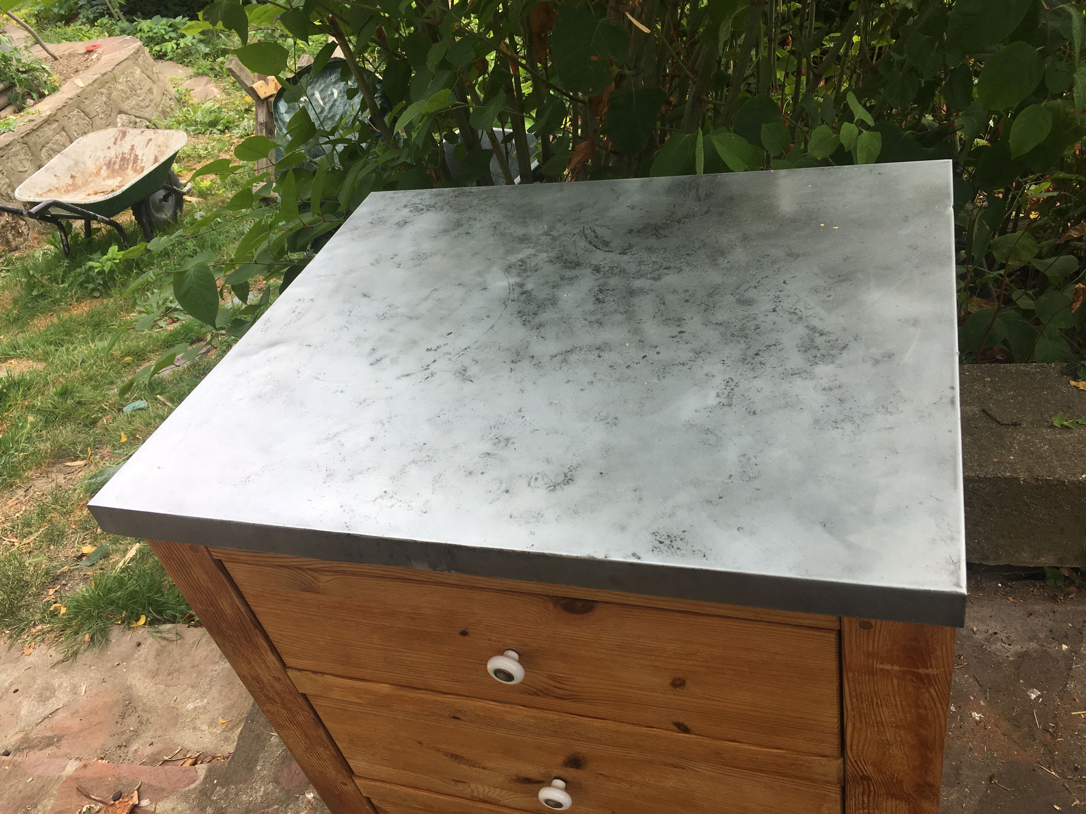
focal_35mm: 29
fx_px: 910
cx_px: 543
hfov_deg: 61.7
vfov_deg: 48.2
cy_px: 407
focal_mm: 4.15
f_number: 2.2
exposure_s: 1/549
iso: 25
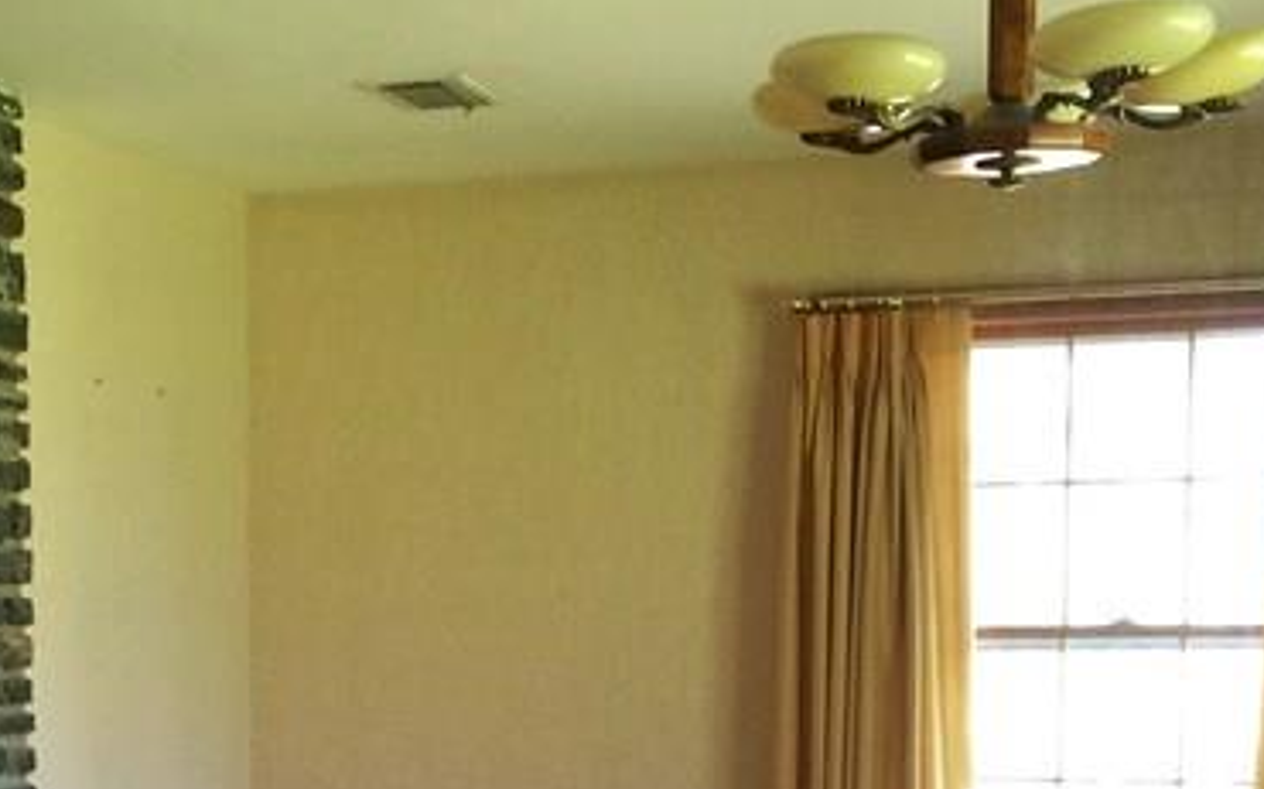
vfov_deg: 14.9
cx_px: 193
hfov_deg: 23.9
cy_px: 897
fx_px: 2927
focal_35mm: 85
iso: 160
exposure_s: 1/30
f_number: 2.2
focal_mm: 4.15
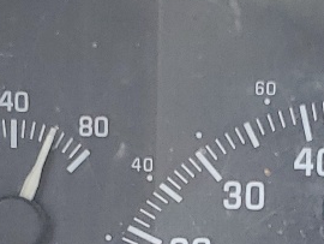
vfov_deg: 9.5
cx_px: 265
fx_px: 1443
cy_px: 309
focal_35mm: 154
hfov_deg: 12.7
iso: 50
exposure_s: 1/159
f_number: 1.5
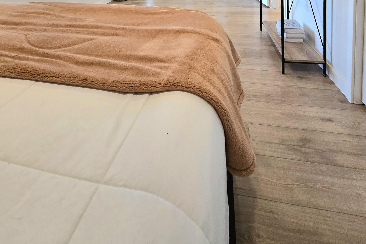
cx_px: 179
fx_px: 214
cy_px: -32
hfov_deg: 81.2
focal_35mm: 21
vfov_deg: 43.8
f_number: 2.2
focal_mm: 1.7
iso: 80
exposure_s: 1/60.2
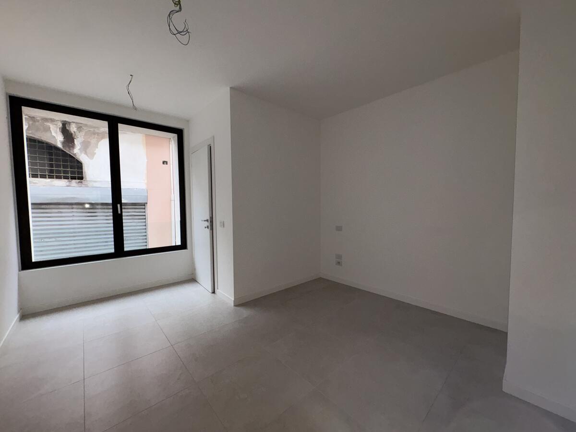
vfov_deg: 85.7
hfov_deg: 102.1
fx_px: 233
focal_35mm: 14
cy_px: 216
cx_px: 288
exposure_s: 1/67
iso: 64
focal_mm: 2.22
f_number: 2.2
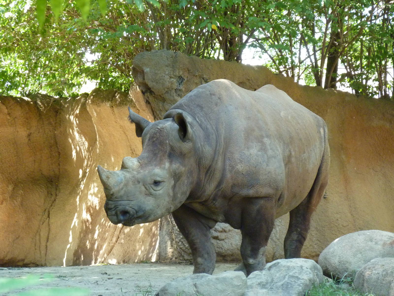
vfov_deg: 8.8
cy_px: 148
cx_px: 197
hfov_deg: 11.7
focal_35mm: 169
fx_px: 1924
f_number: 4.5
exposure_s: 1/100
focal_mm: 27.8
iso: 400
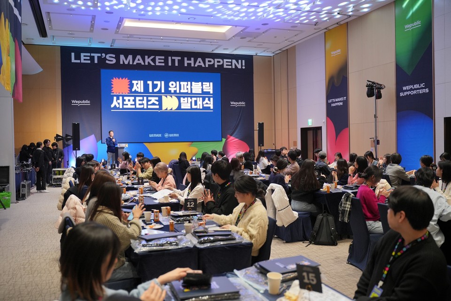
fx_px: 426
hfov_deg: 55.8
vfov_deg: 38.9
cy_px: 150
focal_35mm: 34
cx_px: 226
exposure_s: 1/320
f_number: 2.8
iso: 1250
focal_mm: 34
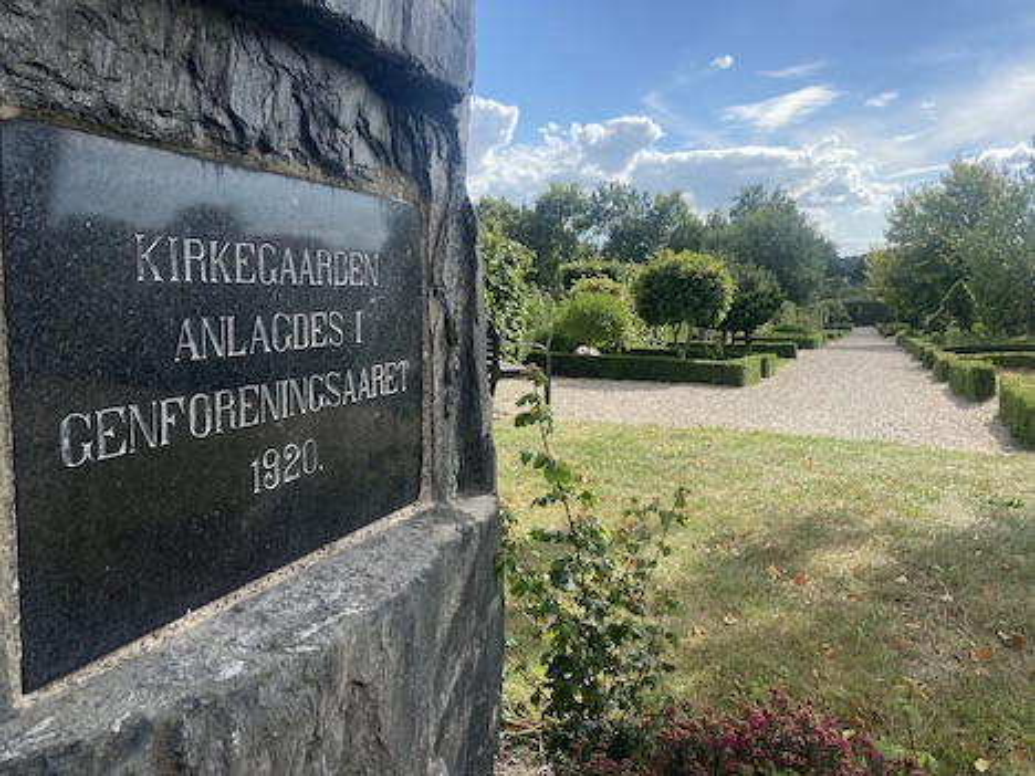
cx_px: 518
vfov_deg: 53.1
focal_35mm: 26
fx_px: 777
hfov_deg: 67.3
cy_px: 388
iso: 32
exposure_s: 1/2141
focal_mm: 4.25
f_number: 1.8
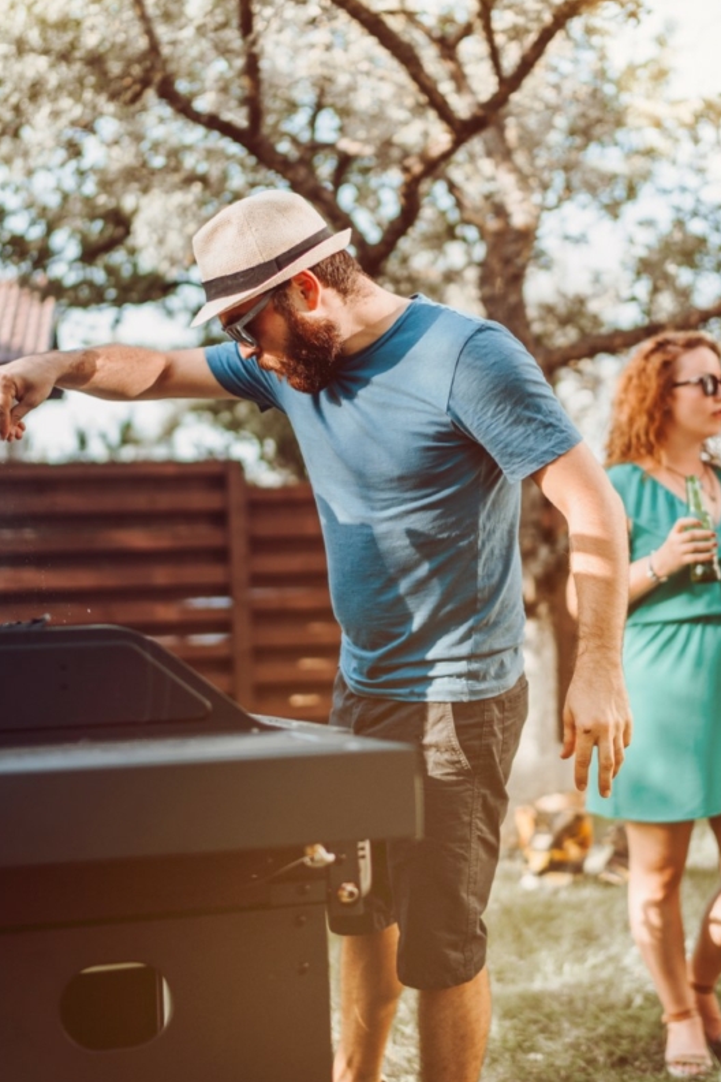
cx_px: 371
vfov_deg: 37.5
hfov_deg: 25.5
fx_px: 1592
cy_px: 541
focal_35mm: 53
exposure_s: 1/640
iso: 100
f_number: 1.4
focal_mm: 35
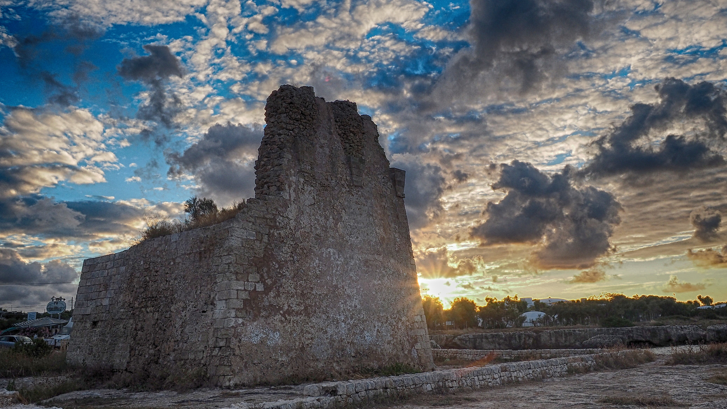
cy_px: 207
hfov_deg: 66.0
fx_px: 559
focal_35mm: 29
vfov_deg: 40.2
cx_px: 392
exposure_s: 1/60
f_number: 13
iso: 200
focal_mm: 12
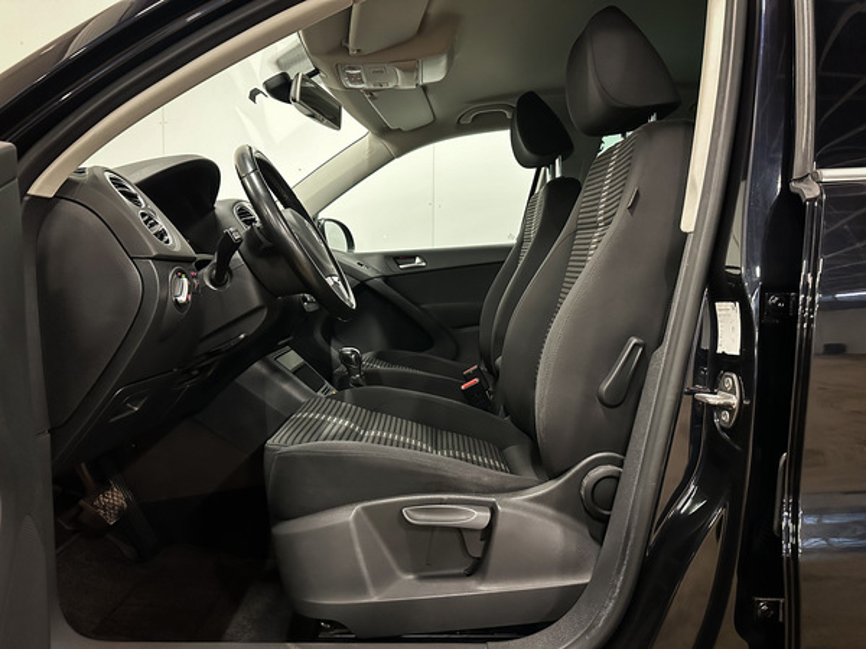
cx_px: 433
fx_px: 600
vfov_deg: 56.8
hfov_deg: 71.6
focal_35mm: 24
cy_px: 324
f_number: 1.8
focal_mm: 6.86
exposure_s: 1/40
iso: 1000
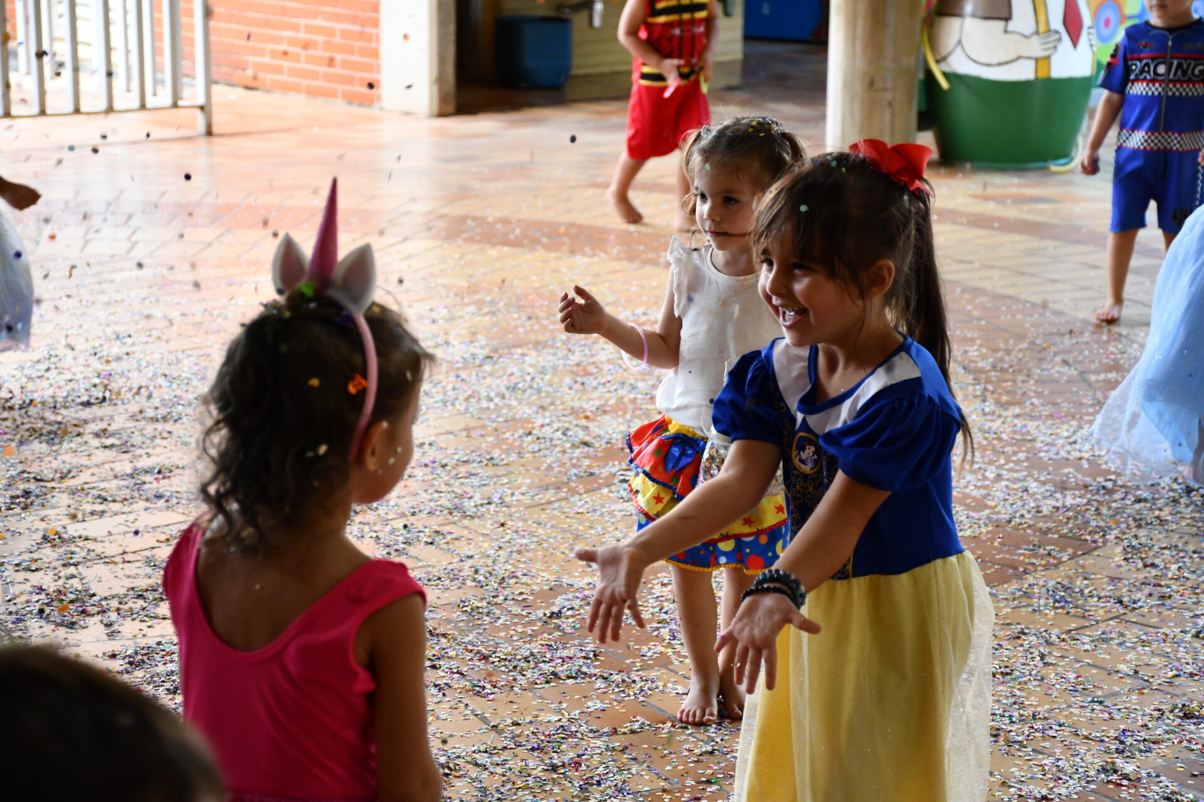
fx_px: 3110
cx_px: 602
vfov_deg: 14.7
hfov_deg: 21.9
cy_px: 401
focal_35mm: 93
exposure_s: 1/250
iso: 1800
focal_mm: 62
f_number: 5
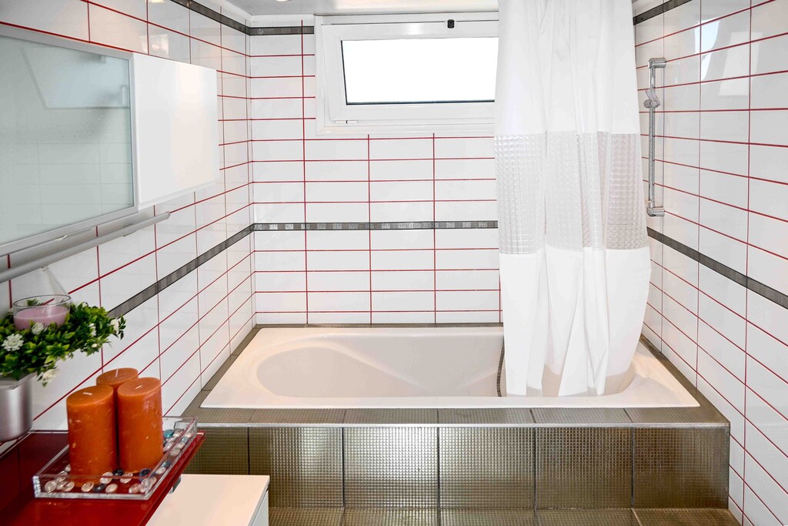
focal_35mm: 24
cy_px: 263
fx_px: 525
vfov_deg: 53.1
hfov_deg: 73.7
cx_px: 394
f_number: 4.5
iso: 200
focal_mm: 16
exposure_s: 1/80
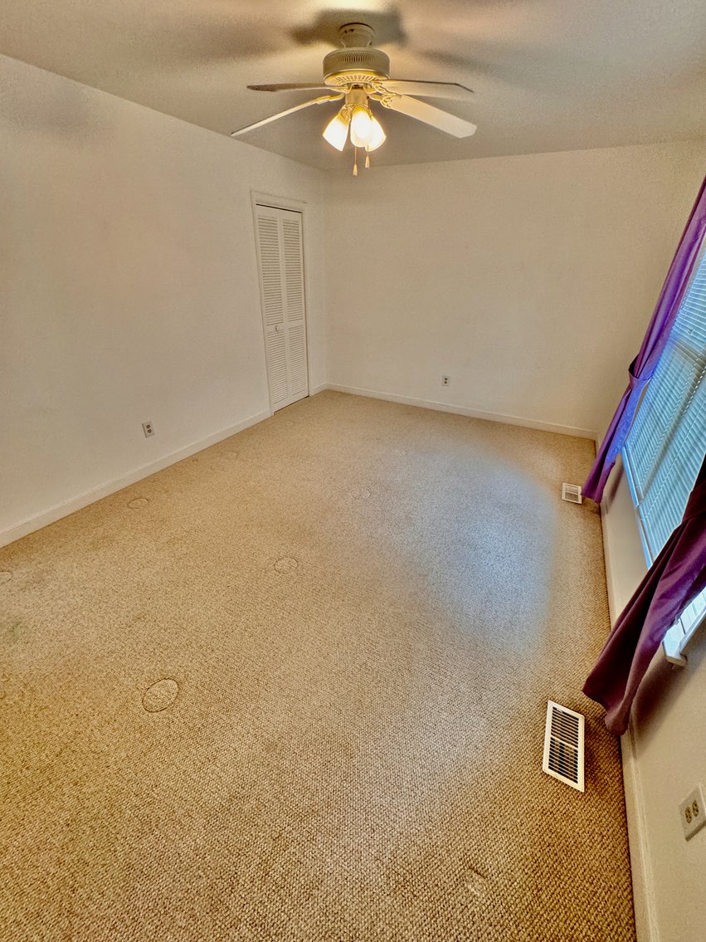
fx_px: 381
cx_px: 353
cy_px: 471
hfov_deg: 85.7
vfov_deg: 102.1
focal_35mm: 14
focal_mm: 2.22
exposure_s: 1/120
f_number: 2.2
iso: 200
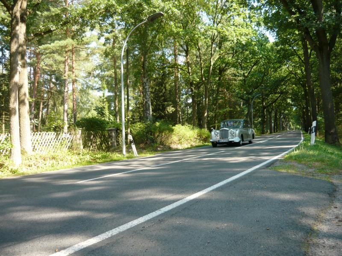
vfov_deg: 42.9
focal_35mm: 33
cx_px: 171
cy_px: 128
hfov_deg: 55.4
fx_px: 326
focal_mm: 5.5
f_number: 2.8
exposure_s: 1/160
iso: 100
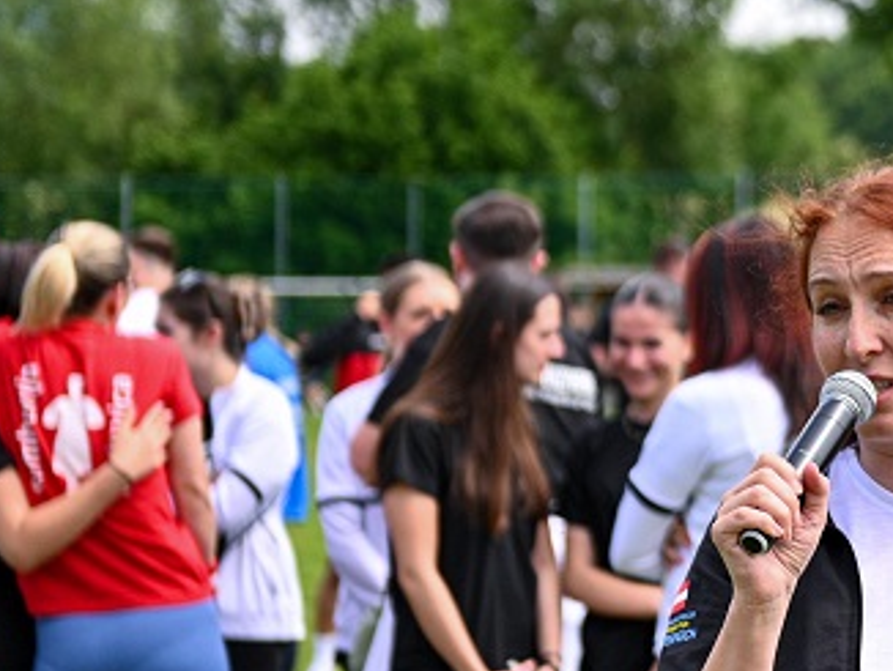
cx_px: 926
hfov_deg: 13.3
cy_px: 364
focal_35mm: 146
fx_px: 3769
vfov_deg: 10.2
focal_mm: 62
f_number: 2.8
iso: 640
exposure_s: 1/8000
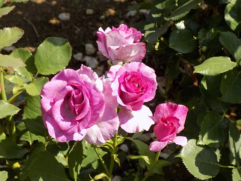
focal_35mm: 118
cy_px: 90
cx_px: 120
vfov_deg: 12.6
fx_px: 822
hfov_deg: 16.7
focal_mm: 20.9
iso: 80
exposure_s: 1/200
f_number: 4.8
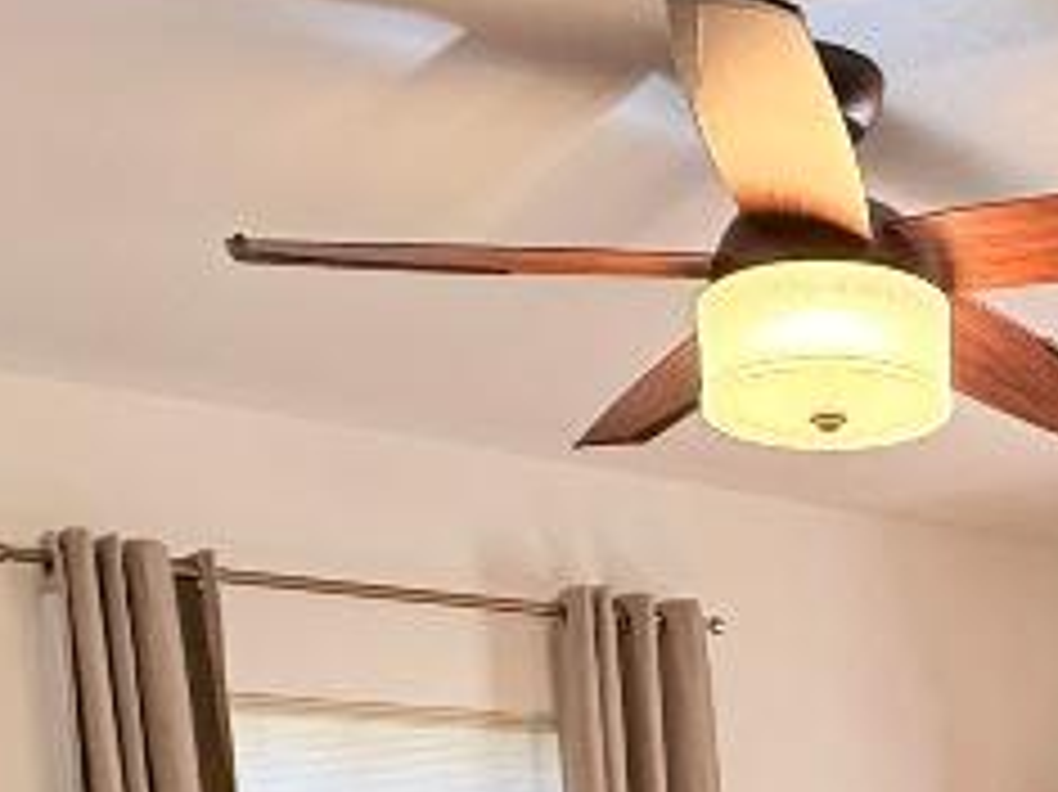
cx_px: 1026
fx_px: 1863
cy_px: 1390
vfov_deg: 18.9
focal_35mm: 61
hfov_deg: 29.8
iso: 400
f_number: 2.2
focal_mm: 2.22
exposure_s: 1/120
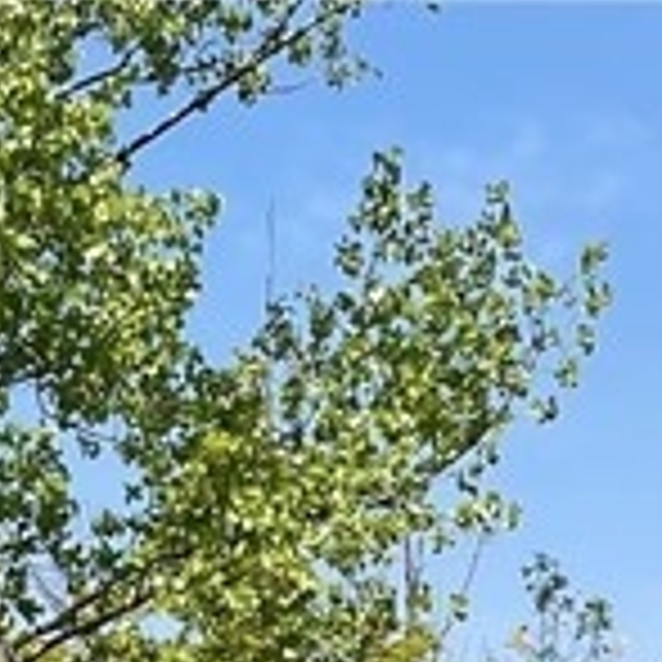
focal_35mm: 160
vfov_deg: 9.4
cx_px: 333
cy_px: 1725
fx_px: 3462
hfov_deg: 10.9
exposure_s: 1/2786
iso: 32
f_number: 1.6
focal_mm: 5.1
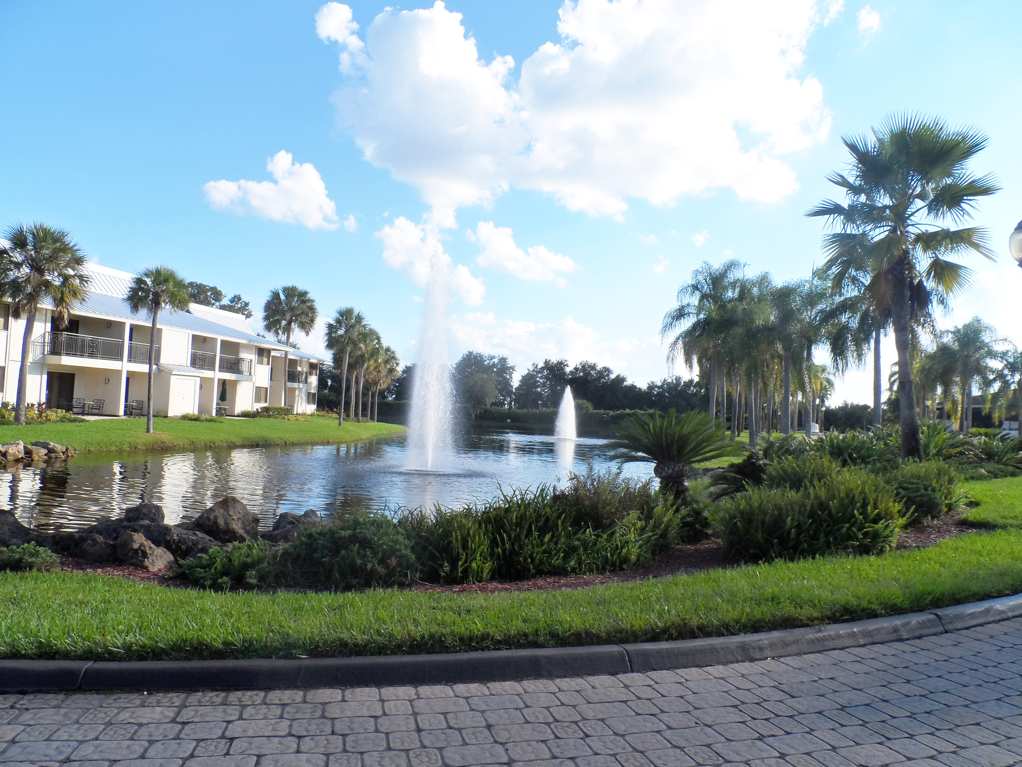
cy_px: 384
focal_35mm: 24
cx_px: 511
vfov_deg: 56.8
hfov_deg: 71.6
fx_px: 709
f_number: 4.5
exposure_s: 1/350
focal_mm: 4
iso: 80
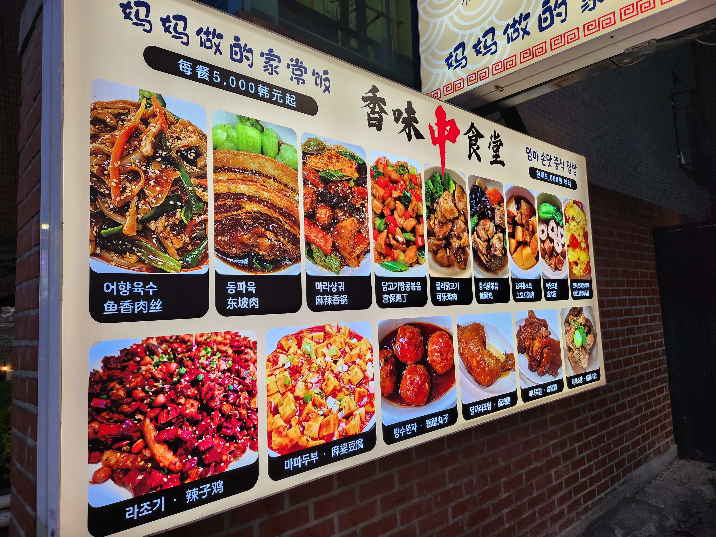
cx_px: 358
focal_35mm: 24
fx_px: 496
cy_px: 268
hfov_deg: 71.6
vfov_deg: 56.8
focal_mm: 5
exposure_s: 1/120
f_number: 1.8
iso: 100
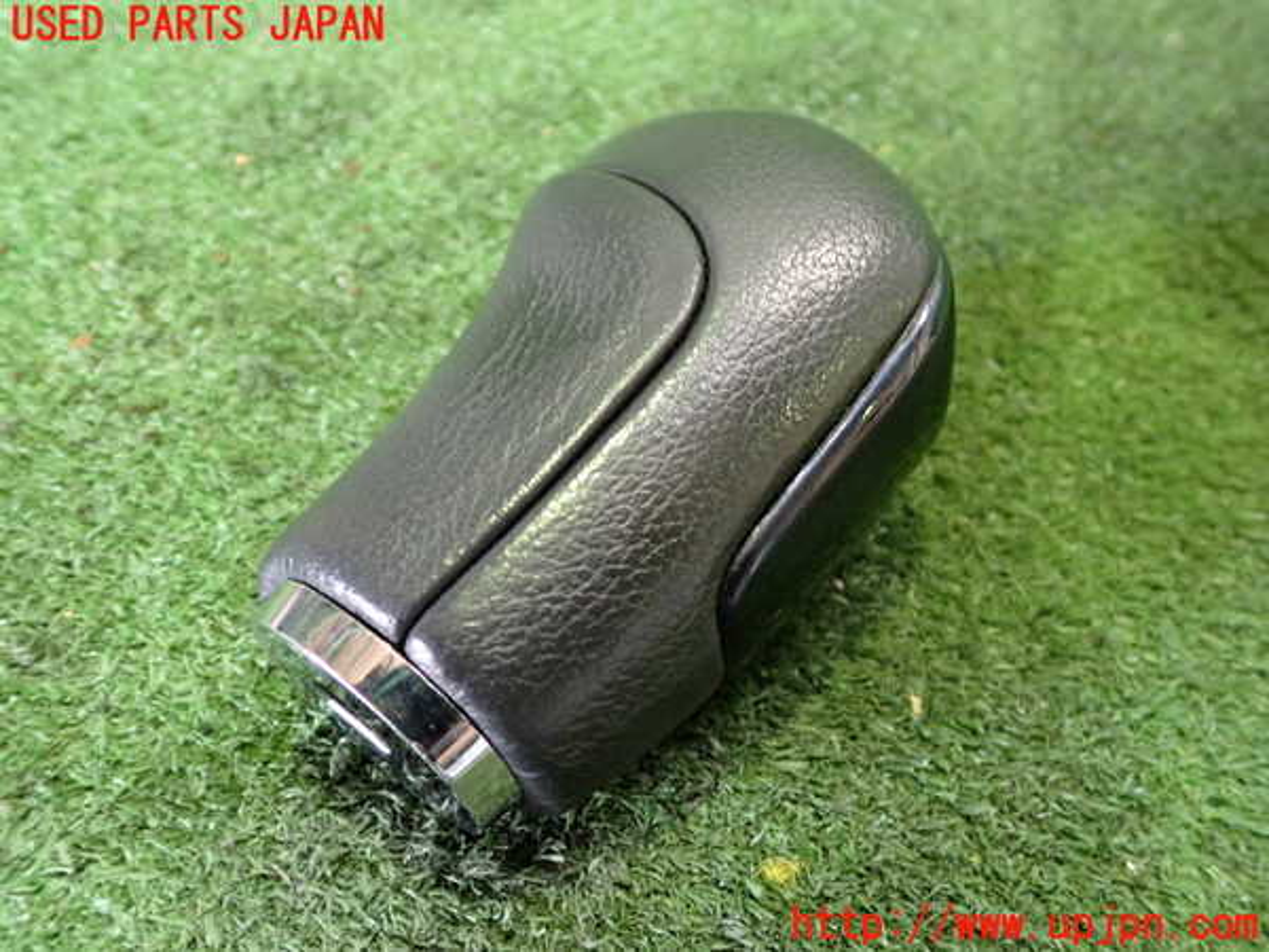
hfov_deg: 60.0
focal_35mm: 30
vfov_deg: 46.8
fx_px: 1100
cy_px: 476
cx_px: 634
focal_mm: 5.4
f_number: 2.3
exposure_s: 1/30
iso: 640
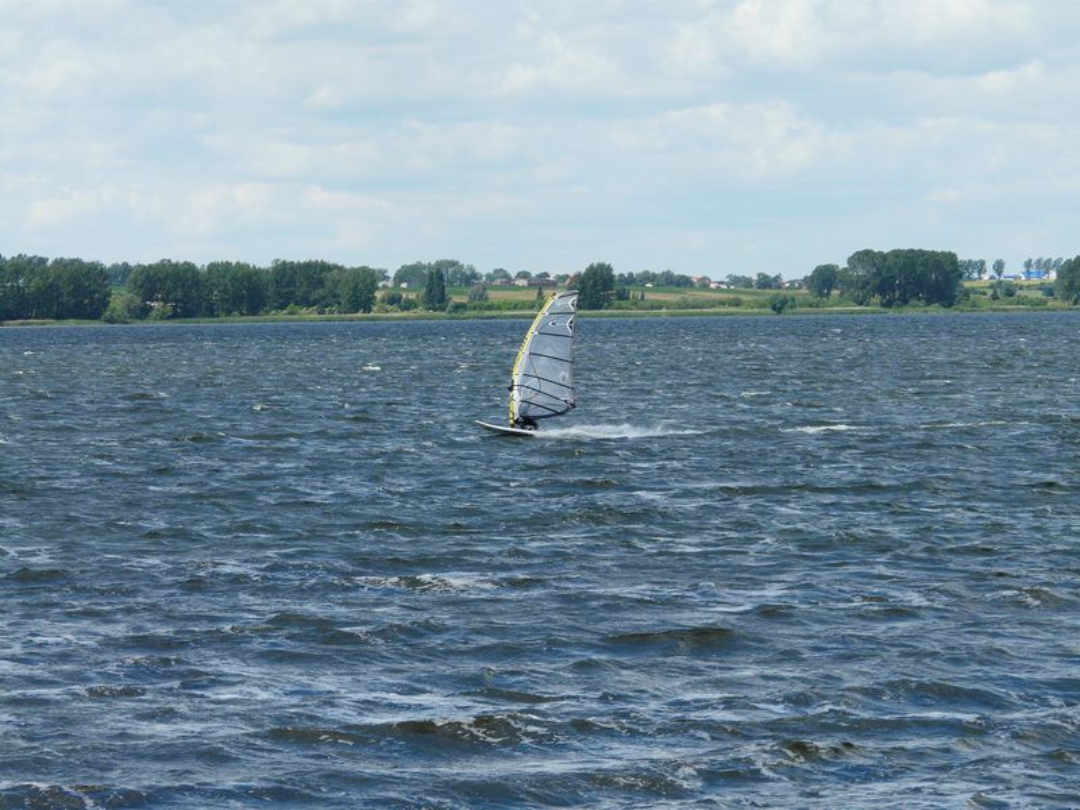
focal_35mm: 175
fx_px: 5460
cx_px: 540
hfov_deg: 11.3
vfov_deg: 8.5
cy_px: 405
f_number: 5.6
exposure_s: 1/500
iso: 100
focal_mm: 28.8
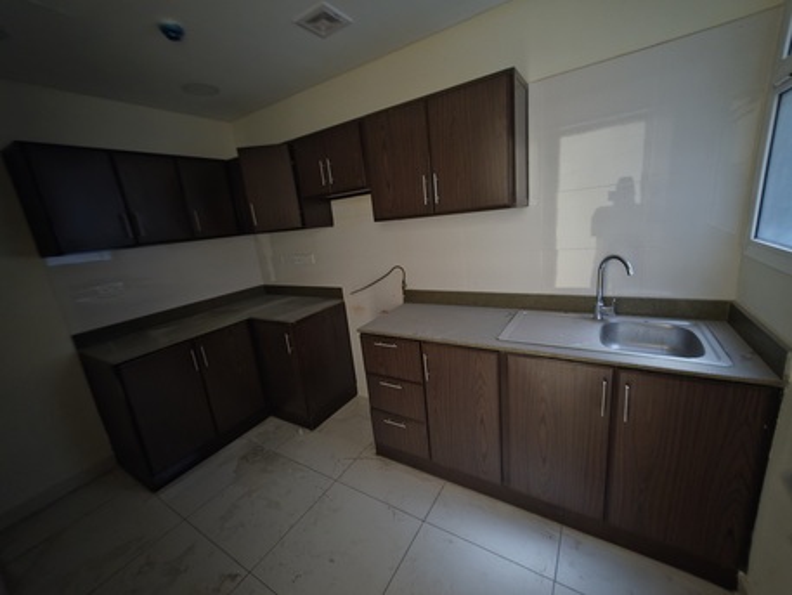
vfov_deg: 89.9
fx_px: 298
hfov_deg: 106.2
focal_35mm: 13
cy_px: 298
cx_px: 396
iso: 1250
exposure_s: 1/8.33
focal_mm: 2.2
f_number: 1.9
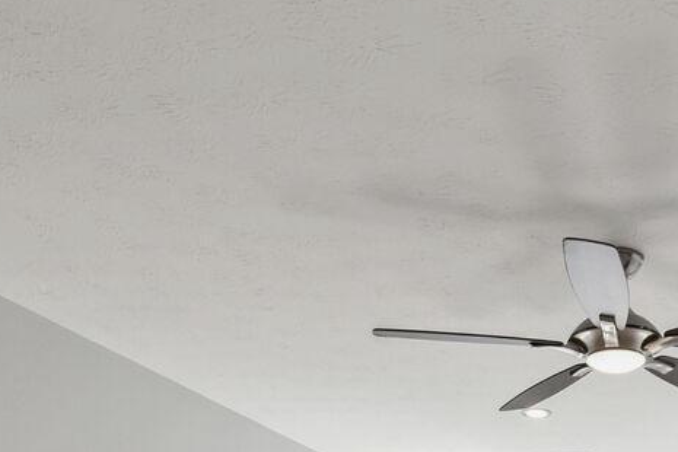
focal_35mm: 52
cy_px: 748
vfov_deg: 20.6
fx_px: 979
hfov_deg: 36.3
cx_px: 585
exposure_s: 1/125
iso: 1400
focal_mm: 14
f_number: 7.1
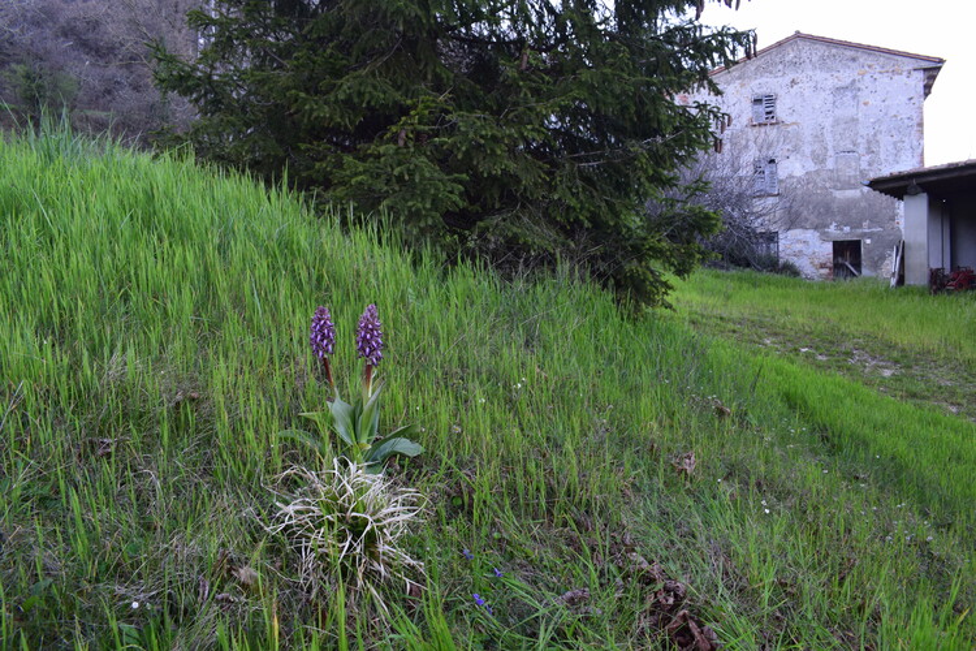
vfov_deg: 47.9
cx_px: 488
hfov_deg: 67.4
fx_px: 732
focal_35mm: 27
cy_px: 326
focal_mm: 18
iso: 400
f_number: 8
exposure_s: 1/80
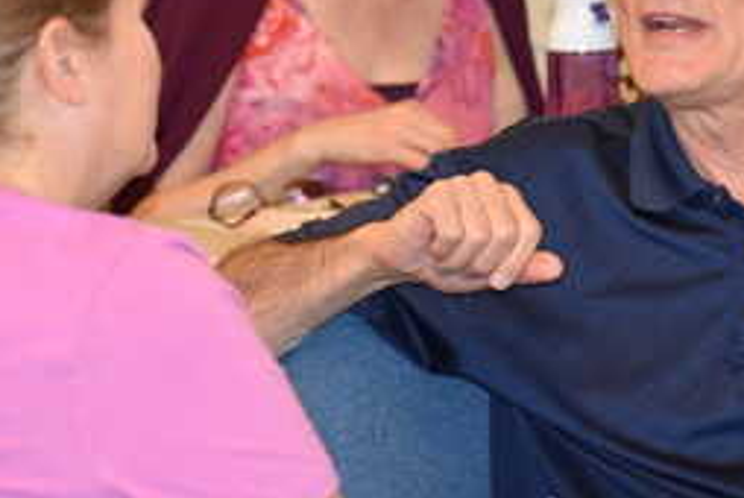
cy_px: 177
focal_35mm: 304
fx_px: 6290
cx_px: 460
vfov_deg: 4.5
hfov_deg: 6.8
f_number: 4.8
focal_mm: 112
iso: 1250
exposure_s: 1/60
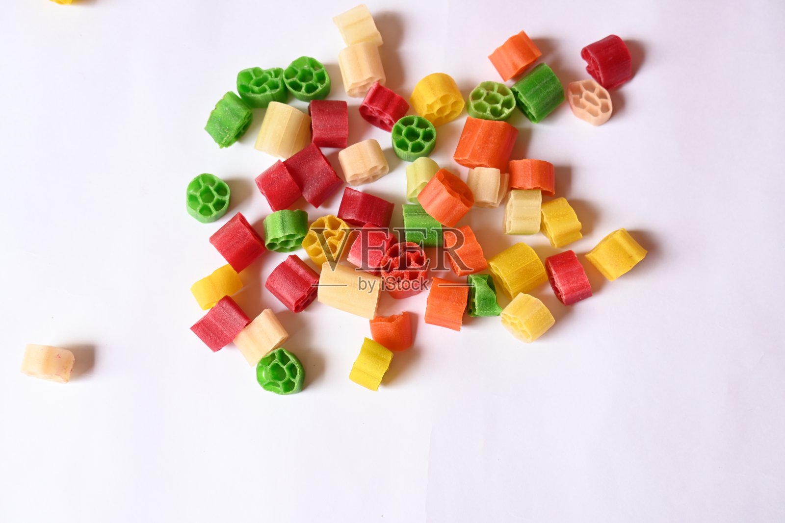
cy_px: 262
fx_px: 850
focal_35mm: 39
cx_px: 392
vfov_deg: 34.2
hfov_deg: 49.5
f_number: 4.5
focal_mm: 26
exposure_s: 1/60
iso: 100
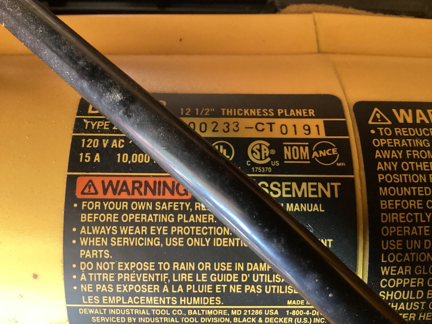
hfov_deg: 58.3
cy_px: 162
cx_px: 216
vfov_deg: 45.4
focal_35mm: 31
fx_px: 387
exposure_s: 1/30
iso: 500
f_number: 2.4
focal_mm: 3.3
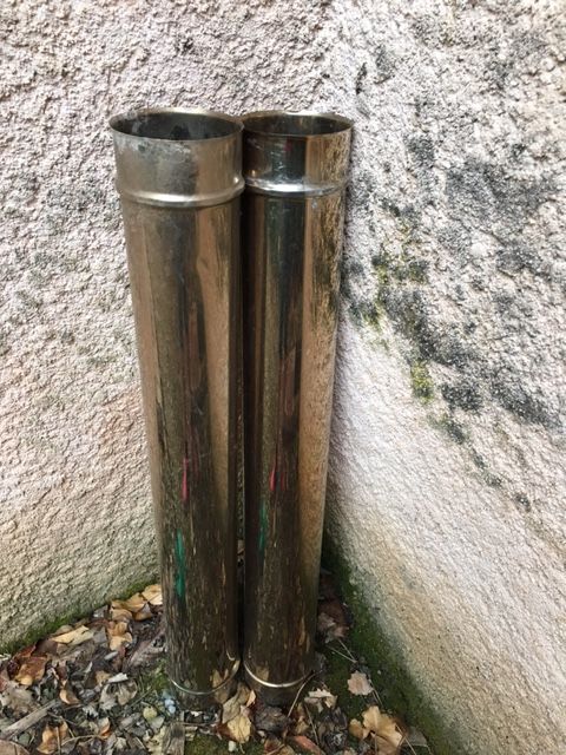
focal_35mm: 29
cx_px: 283
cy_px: 378
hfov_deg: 48.2
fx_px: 632
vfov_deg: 61.7
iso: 50
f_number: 2.2
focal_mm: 4.15
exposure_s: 1/33
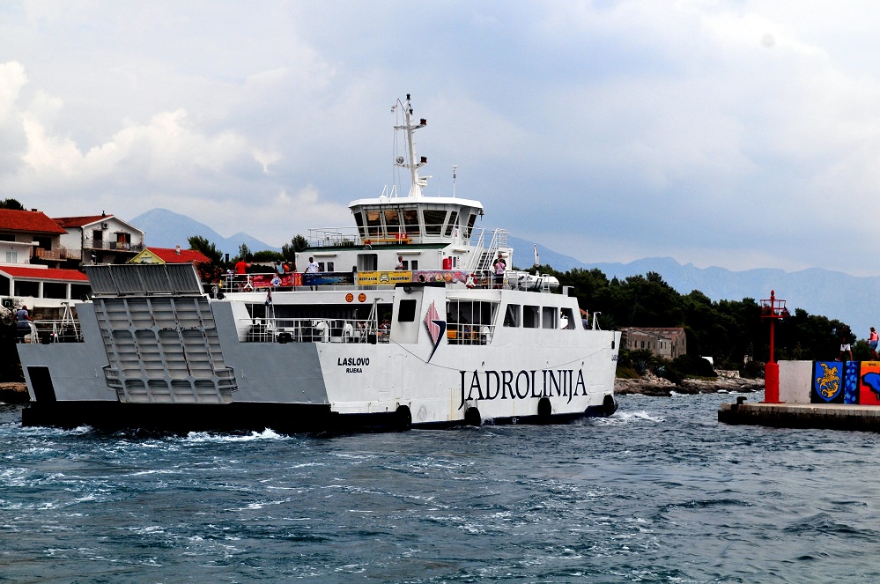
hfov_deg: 27.0
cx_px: 440
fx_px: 1831
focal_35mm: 75
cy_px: 292
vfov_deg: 18.1
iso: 250
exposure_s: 1/1600
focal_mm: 50
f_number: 6.3
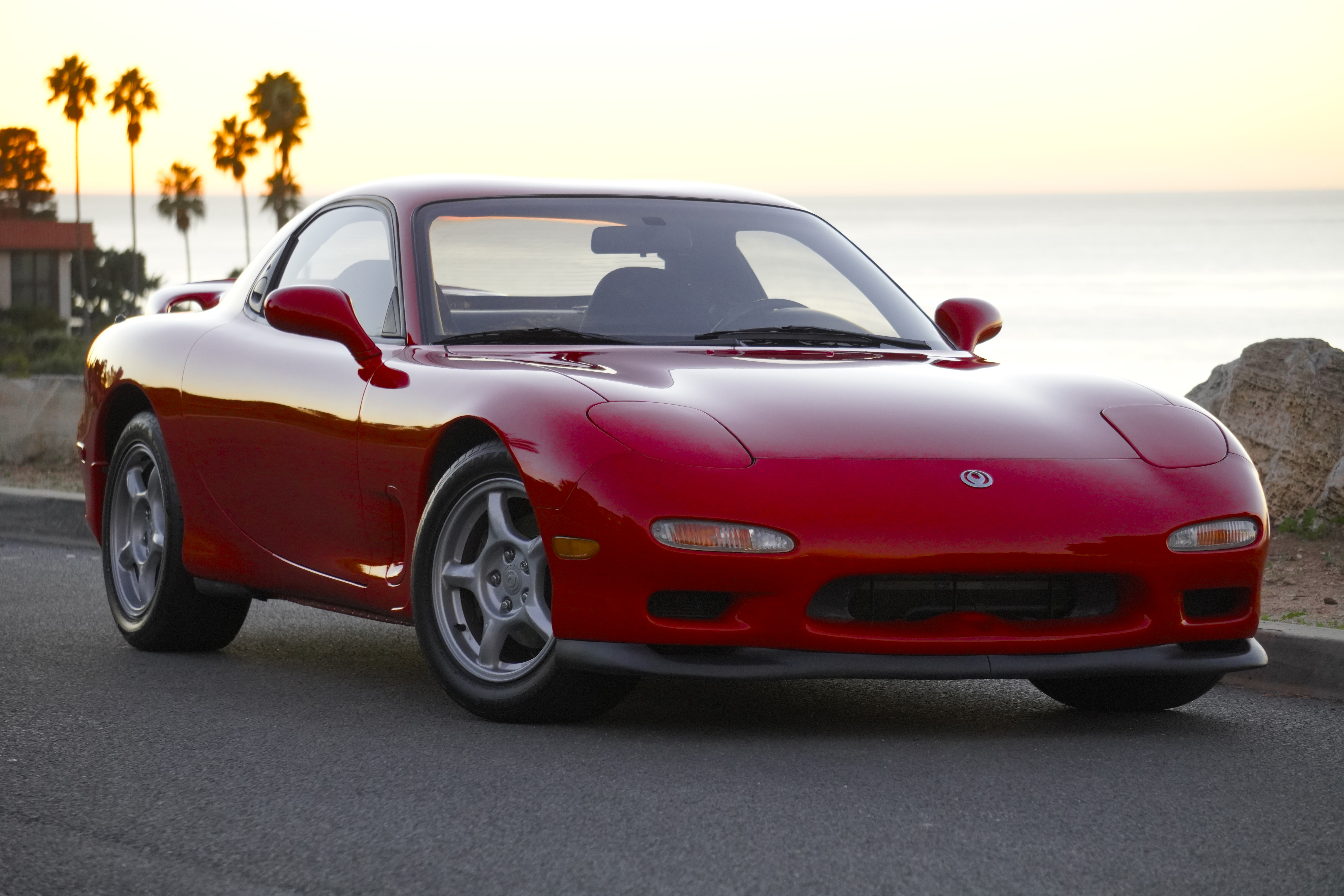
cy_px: 448
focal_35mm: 141
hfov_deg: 14.6
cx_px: 672
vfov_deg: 9.7
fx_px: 5264
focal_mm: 94
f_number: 5.6
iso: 1600
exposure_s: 1/160
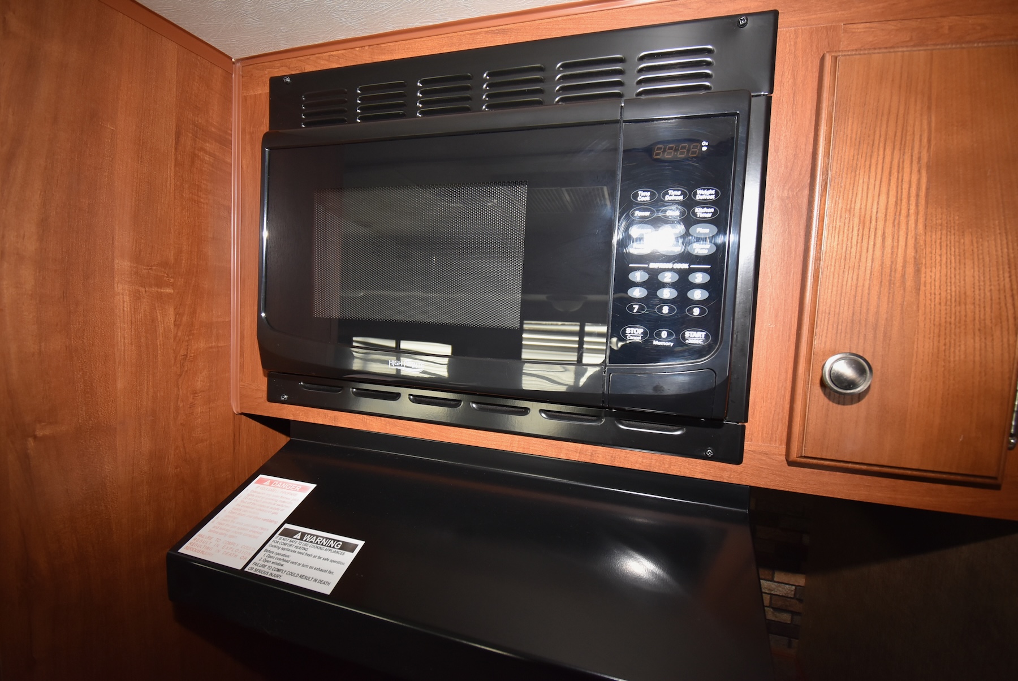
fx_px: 425
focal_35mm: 15
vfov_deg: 77.5
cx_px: 509
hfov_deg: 100.3
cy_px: 340
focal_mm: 10
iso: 800
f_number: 4.5
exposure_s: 1/60
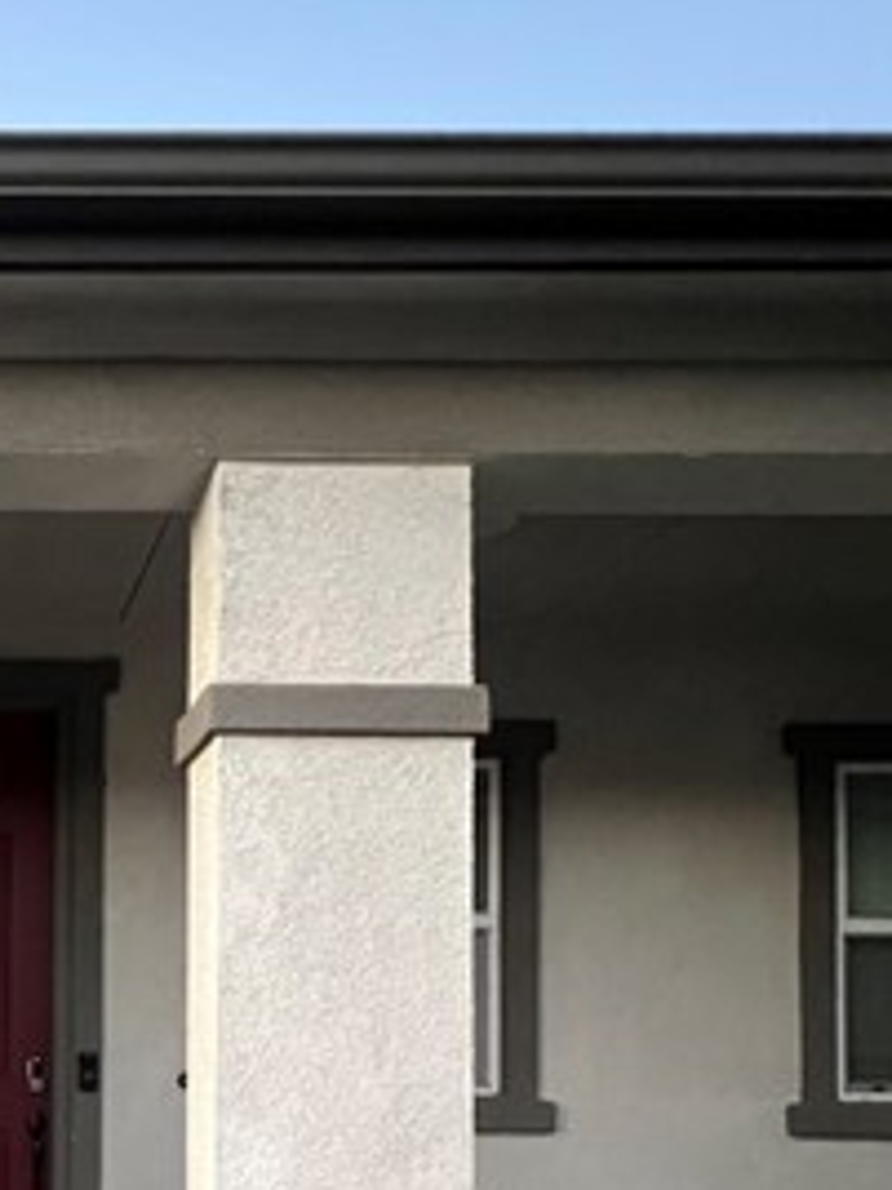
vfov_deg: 51.5
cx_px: -129
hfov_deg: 36.9
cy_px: 1070
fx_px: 1065
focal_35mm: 31
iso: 800
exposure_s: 1/40
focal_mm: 1.57
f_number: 1.8
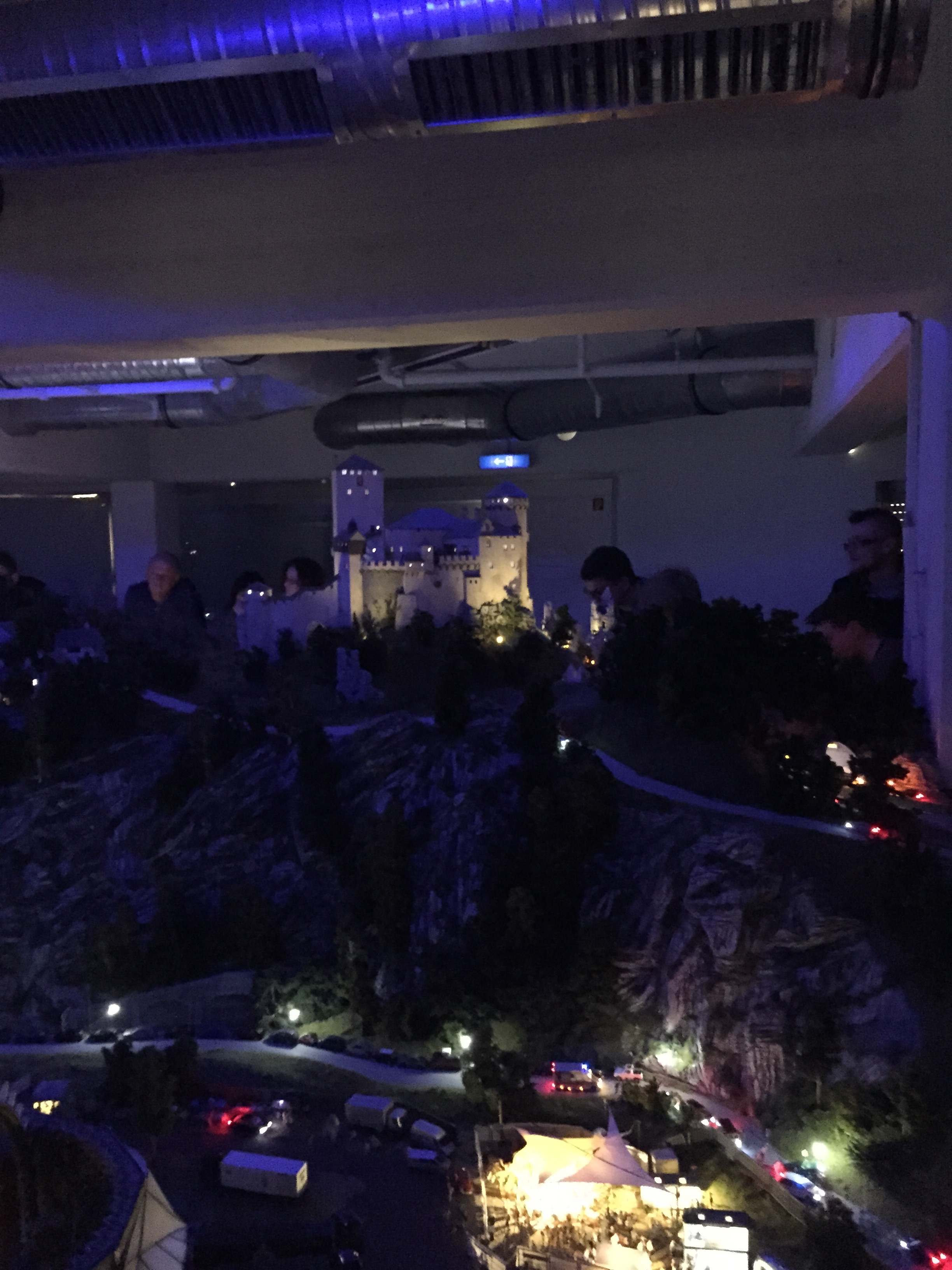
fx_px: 1063
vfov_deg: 61.7
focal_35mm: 29
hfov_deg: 48.2
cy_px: 635
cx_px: 476
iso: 2000
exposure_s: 1/15
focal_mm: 4.15
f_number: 2.2
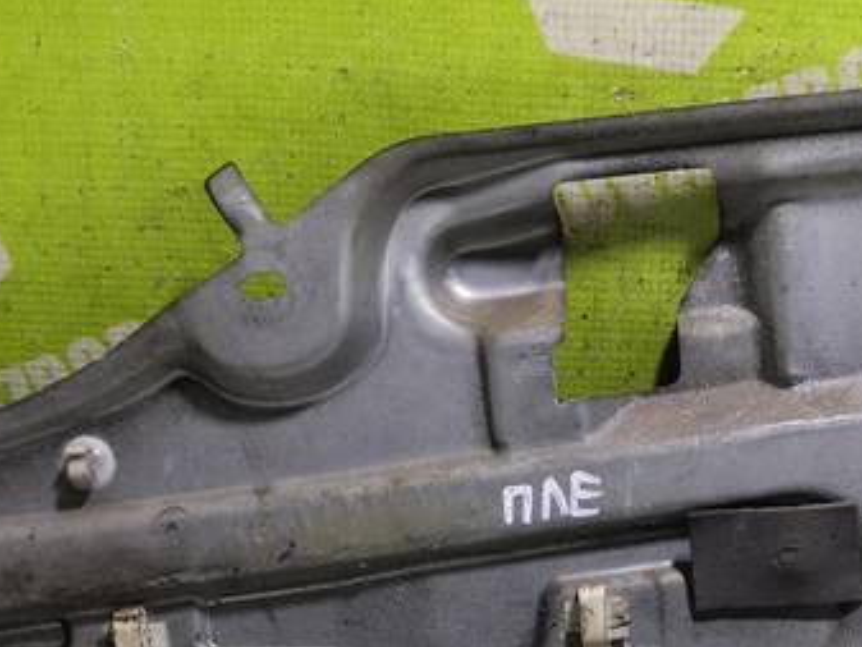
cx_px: 491
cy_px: 609
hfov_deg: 23.8
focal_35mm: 82
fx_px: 2043
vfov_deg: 17.7
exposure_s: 1/50
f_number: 1.8
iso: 64
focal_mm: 3.95
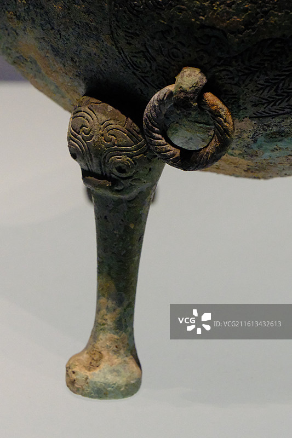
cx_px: 146
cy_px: 219
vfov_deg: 10.8
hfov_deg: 7.2
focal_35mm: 190
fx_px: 2312
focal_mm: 126.8
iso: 12800
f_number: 14
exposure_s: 1/200
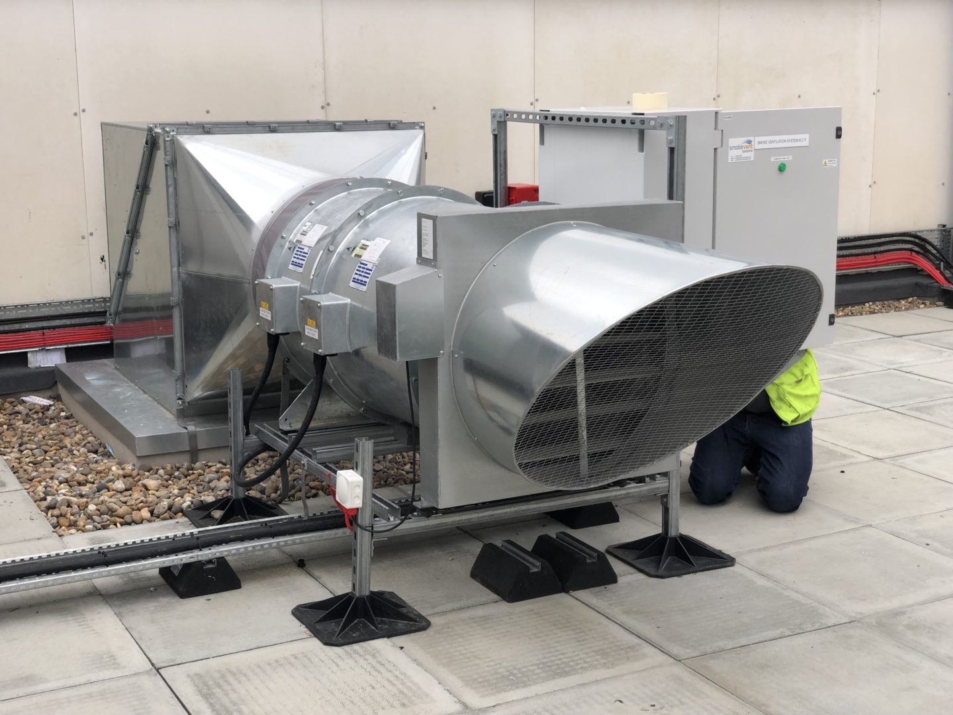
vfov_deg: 28.0
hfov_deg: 36.8
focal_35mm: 52
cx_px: 476
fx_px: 1432
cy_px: 358
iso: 16
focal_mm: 6
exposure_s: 1/60
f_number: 2.4
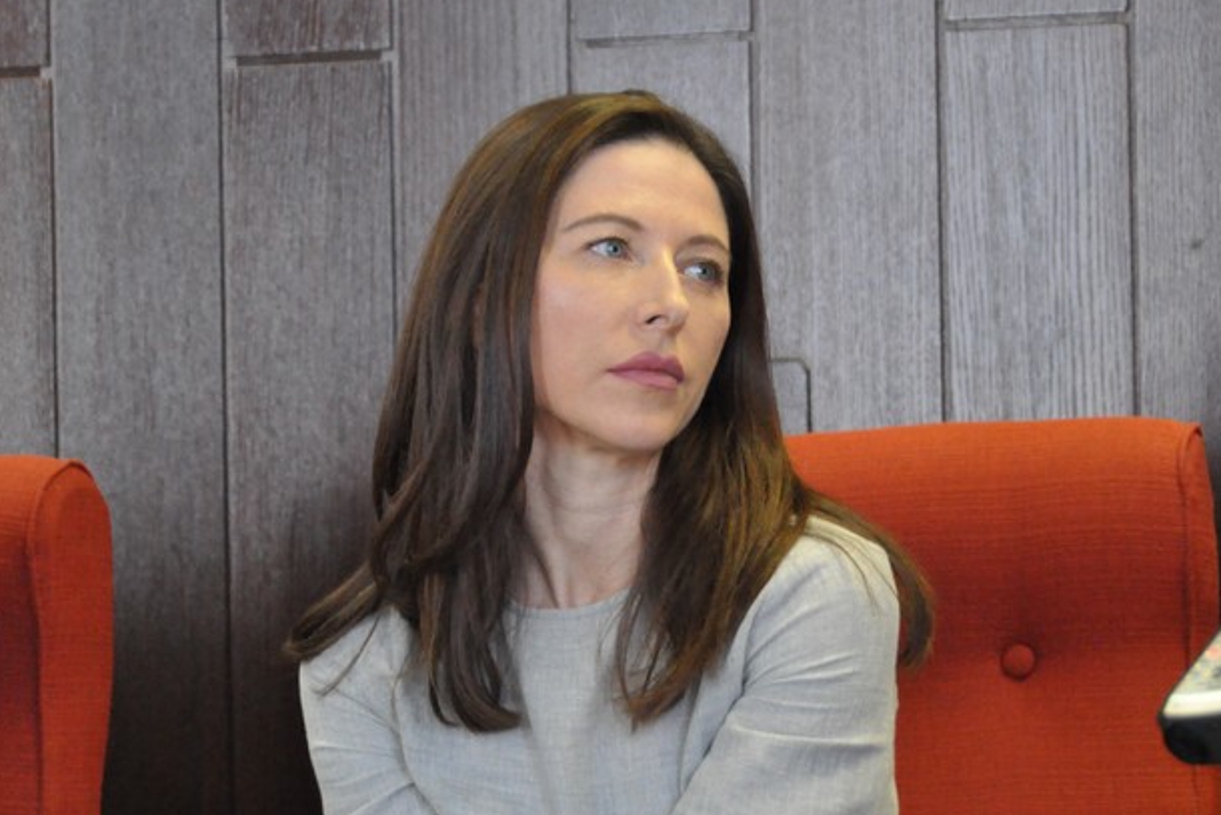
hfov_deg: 14.5
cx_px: 681
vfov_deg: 9.7
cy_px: 492
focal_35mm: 141
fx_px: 4783
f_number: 5
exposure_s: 1/80
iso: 3200
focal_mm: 70
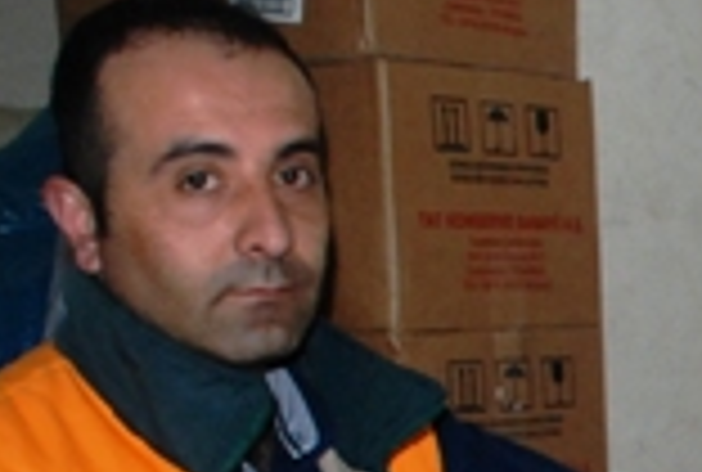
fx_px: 2171
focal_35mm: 111
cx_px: 1130
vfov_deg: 11.8
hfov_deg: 16.3
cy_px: 751
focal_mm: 18
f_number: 5
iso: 1000
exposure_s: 1/60
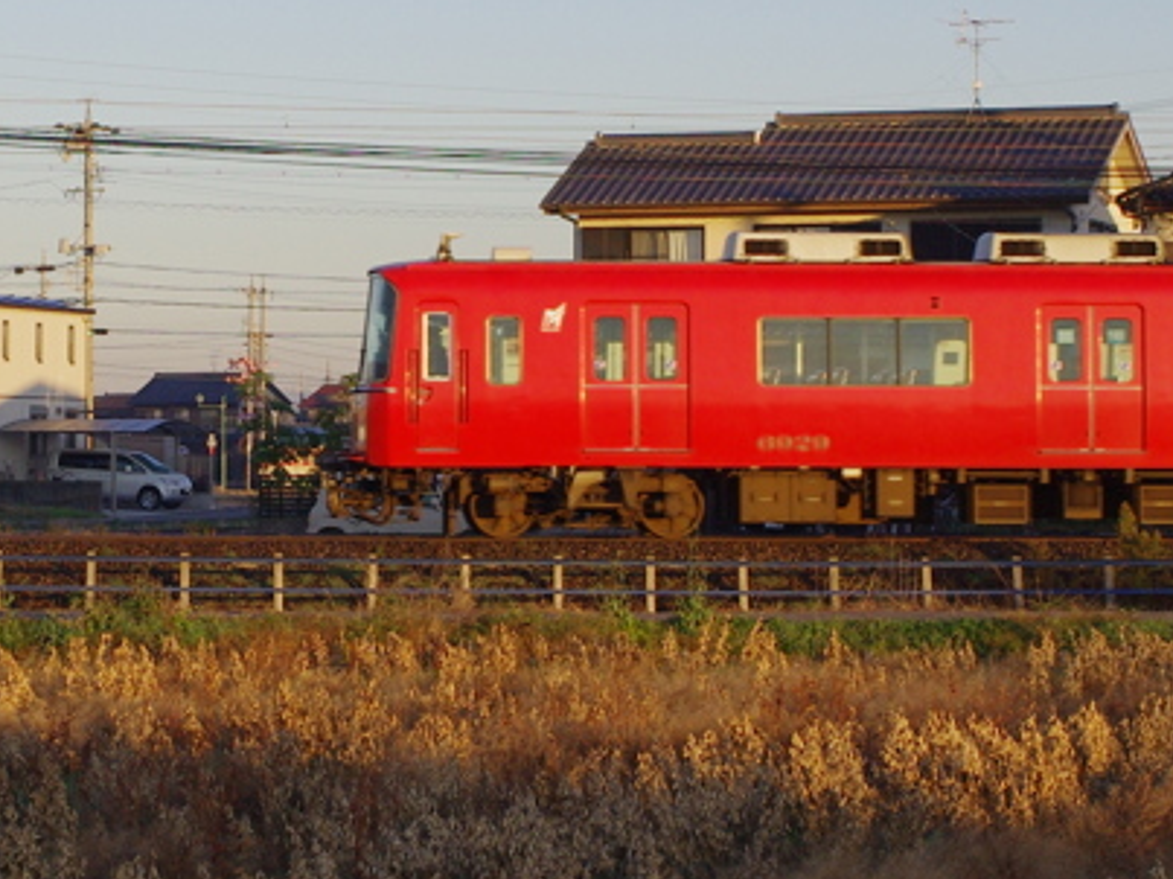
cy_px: 285
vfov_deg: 11.7
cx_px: 250
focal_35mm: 127
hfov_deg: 15.4
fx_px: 4302
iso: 400
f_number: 8
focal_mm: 35
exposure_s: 1/400
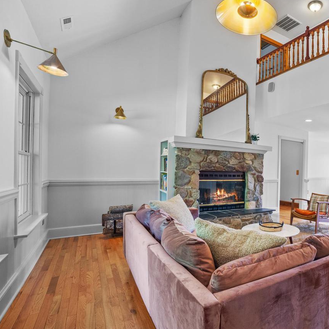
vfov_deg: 74.8
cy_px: 173
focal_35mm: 20
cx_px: 269
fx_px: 215
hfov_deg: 67.0
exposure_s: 1/2
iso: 800
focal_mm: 14
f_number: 8
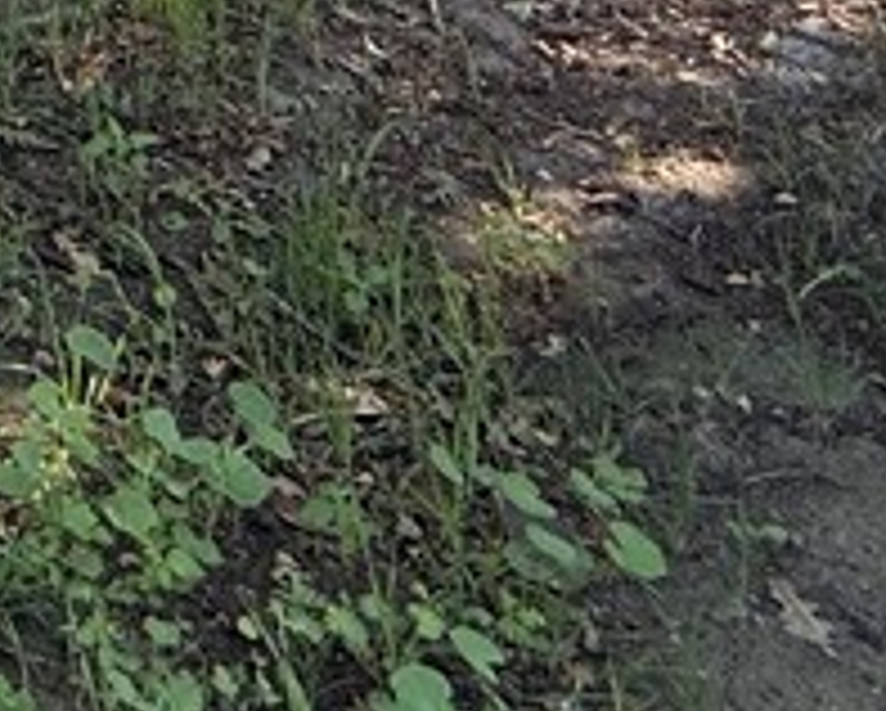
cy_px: -796
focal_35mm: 71
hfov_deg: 19.7
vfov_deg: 15.8
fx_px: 1864
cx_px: -711
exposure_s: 1/319
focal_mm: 2.22
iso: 64
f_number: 2.2
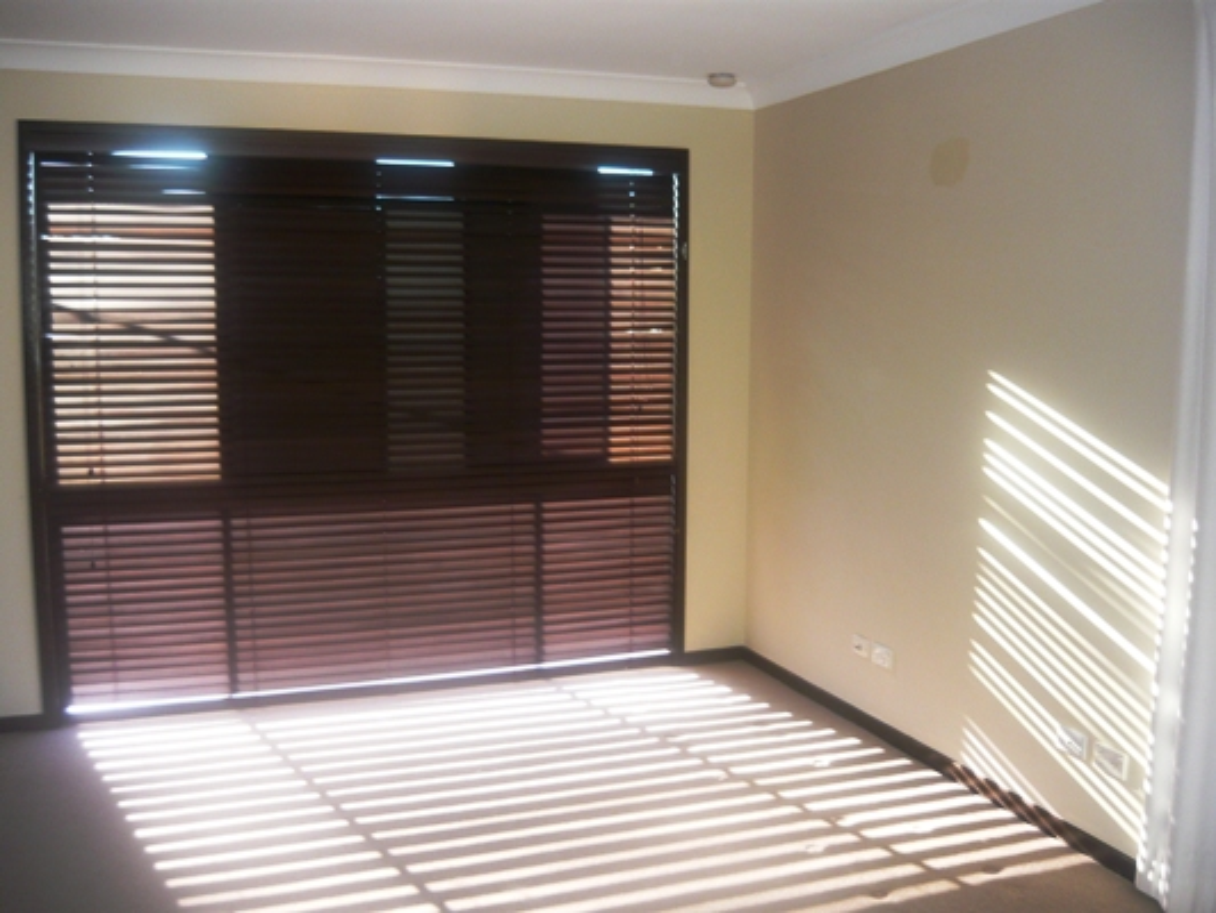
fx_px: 1159
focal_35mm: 33
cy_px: 456
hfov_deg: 55.3
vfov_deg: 43.0
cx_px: 608
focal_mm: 5.5
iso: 125
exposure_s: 1/30
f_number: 2.8
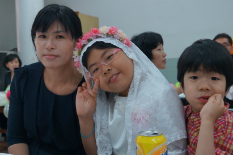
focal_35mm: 46
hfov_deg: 42.8
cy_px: 75
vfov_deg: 29.2
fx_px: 297
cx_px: 123
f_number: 4
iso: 640
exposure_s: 1/160
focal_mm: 18
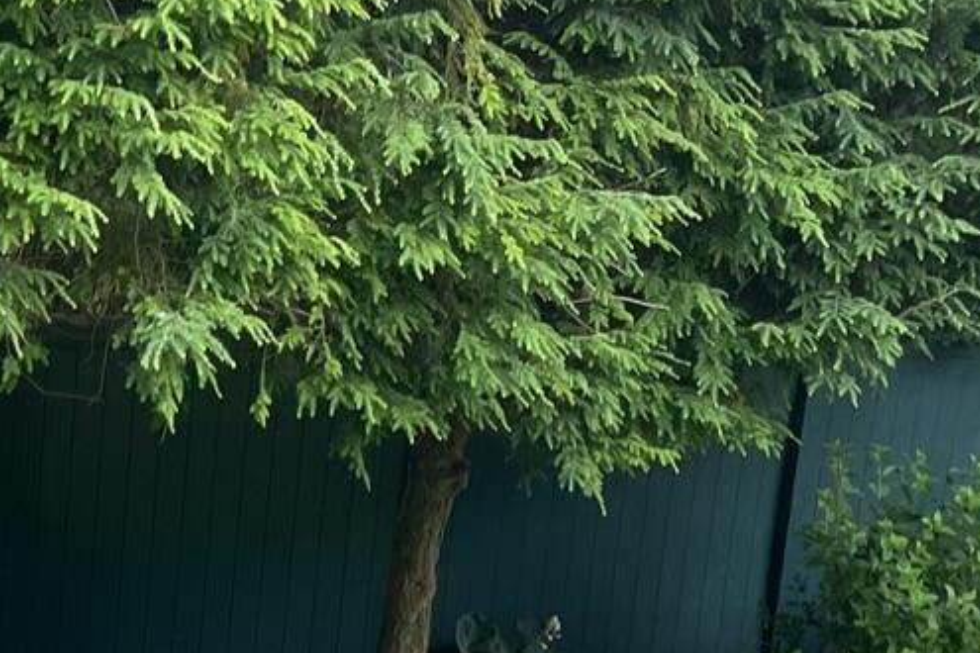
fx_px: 3049
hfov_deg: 16.8
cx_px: -415
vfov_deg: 11.5
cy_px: 1102
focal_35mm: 112
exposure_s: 1/329
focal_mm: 4.2
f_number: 1.6
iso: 32
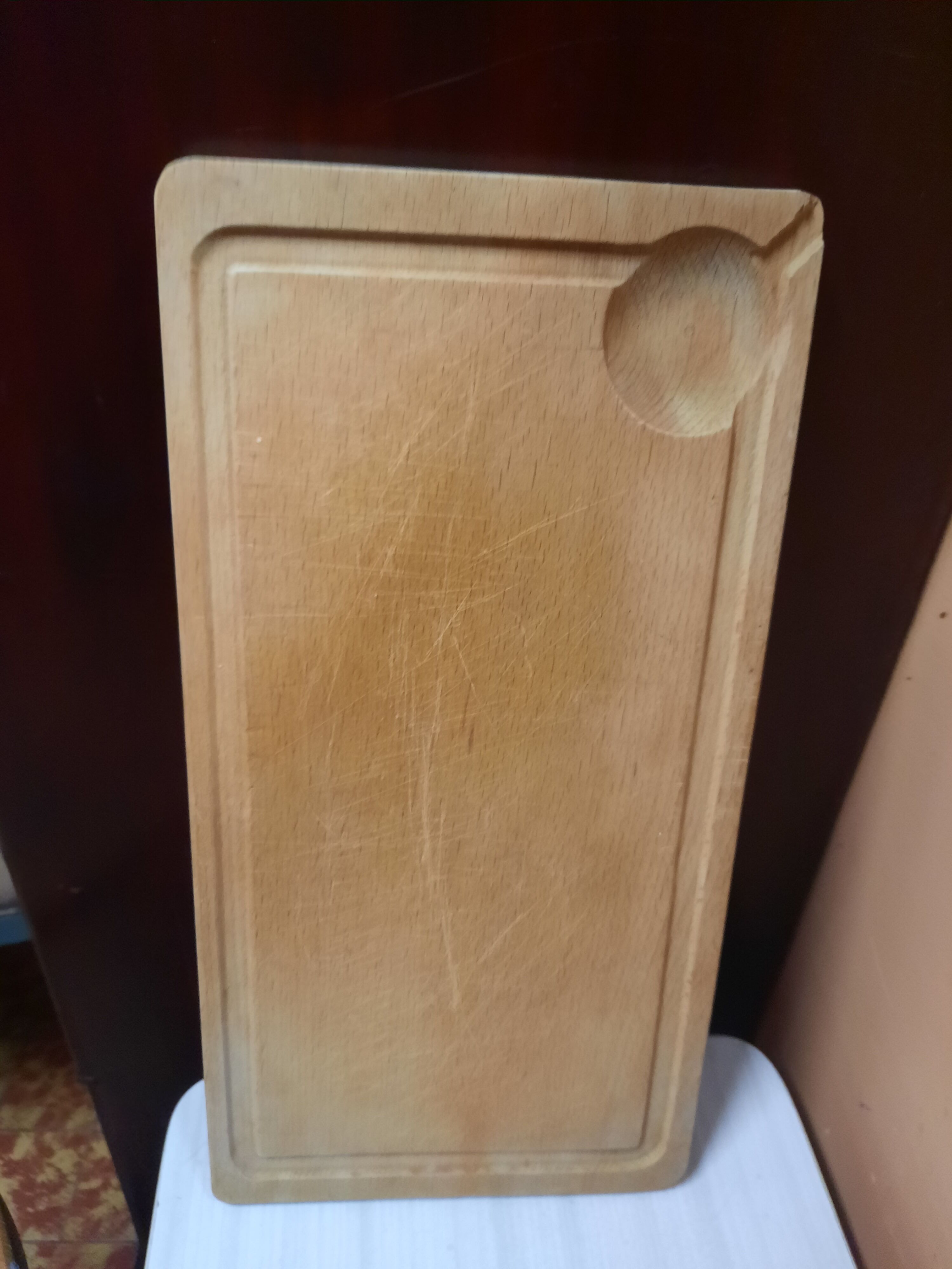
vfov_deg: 69.4
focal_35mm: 25
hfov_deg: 54.9
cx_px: 476
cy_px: 634
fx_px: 917
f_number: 2
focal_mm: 4.6
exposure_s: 1/25
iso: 320
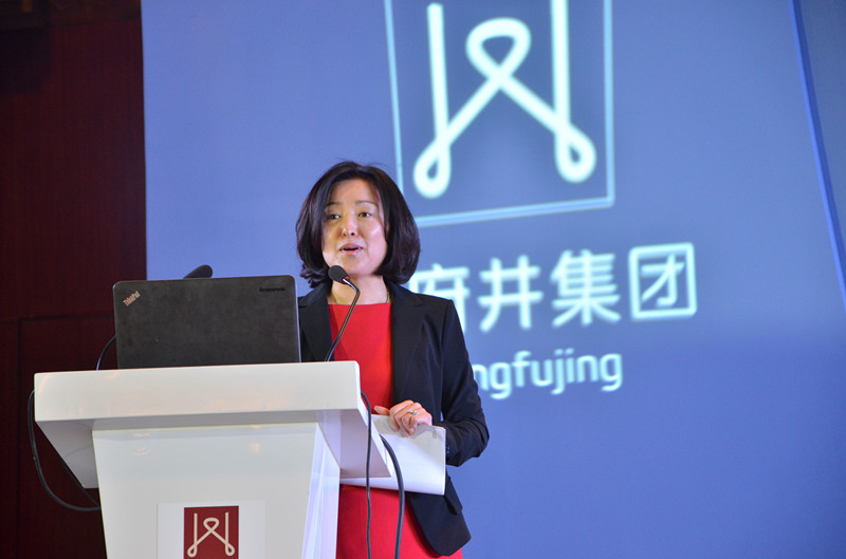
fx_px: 3692
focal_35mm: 158
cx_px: 423
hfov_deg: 13.1
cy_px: 280
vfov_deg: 8.7
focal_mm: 105
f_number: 5.6
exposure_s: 1/80
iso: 1000
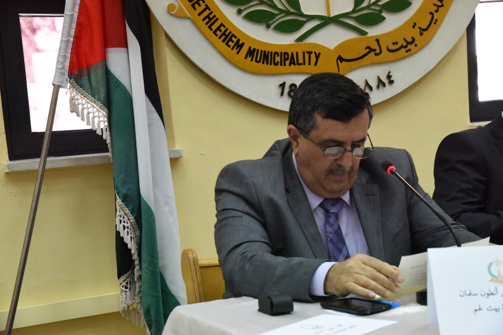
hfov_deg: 26.0
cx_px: 252
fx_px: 1090
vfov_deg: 17.5
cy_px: 168
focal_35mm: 78
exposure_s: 1/320
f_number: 9
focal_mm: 78
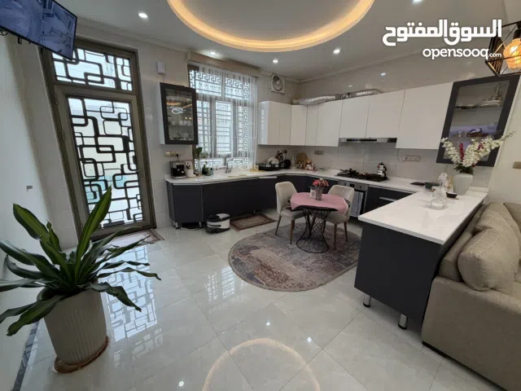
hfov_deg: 102.1
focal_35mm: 14
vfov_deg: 85.7
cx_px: 260
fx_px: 211
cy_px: 196
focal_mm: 2.22
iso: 100
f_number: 2.2
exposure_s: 1/100
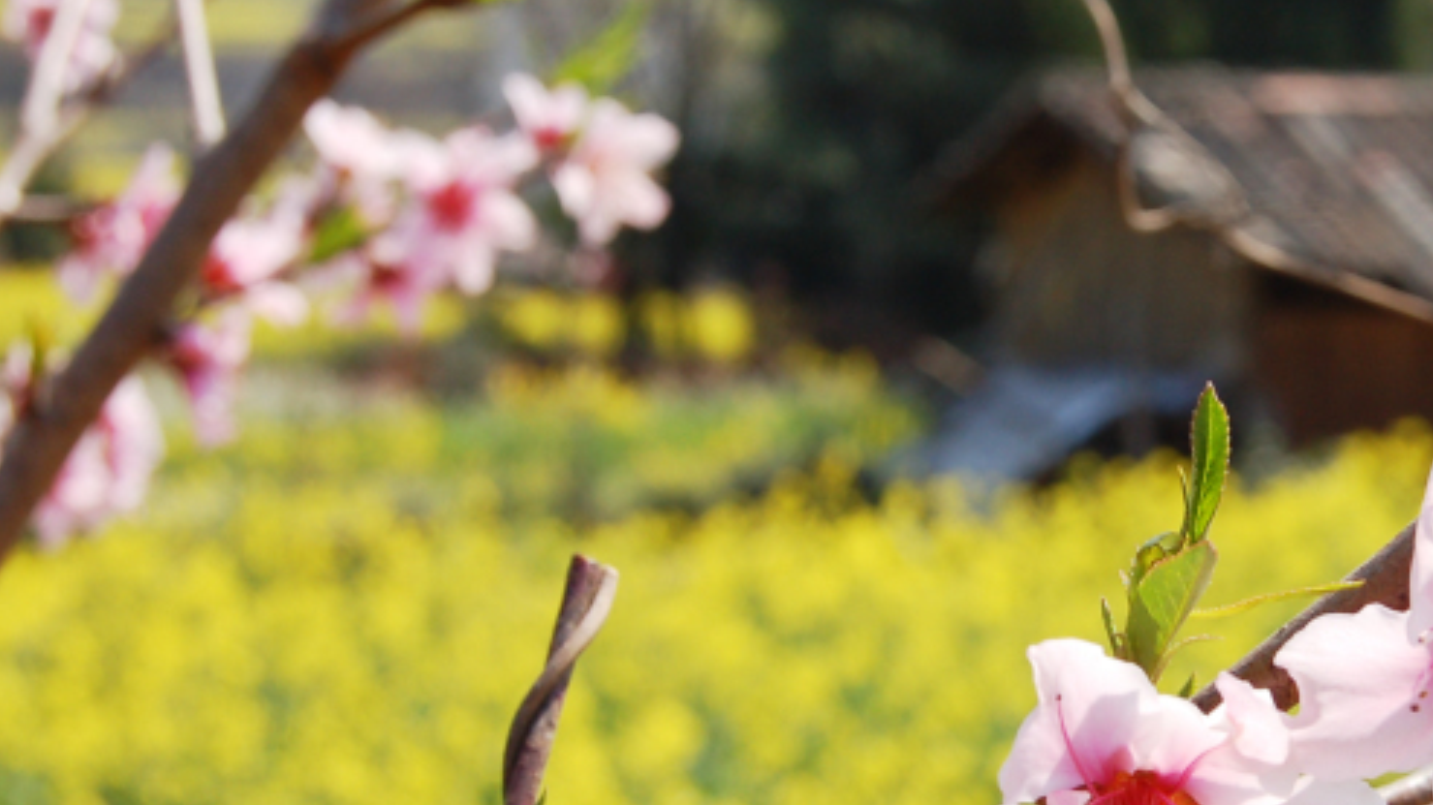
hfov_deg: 20.8
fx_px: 3840
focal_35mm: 101
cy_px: 557
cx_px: 1244
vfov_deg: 12.0
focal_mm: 31
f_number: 9
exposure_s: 1/320
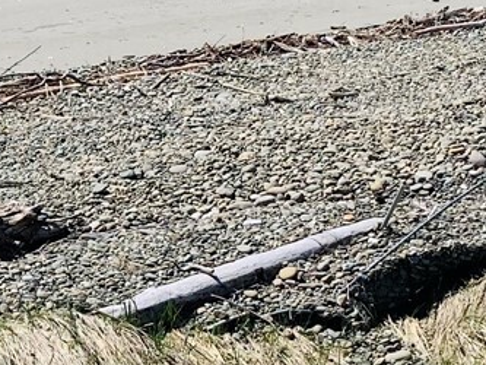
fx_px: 1756
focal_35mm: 125
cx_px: 1
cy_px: 277
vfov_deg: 11.8
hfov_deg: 15.5
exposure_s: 1/2915
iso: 25
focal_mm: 4.25
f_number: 1.8
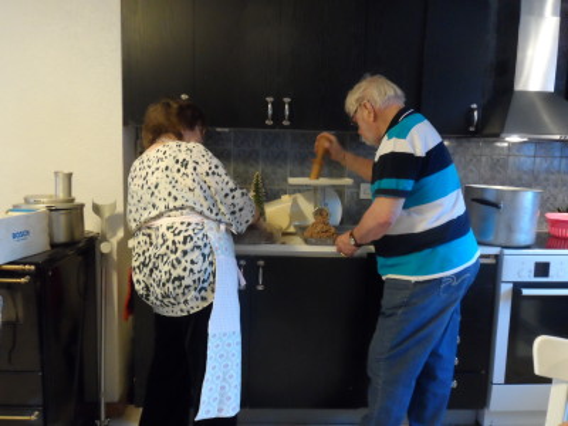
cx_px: 284
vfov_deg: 49.7
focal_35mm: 28
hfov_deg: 63.4
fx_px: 459
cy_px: 213
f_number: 3.1
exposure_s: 1/10
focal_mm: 4.9
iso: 400
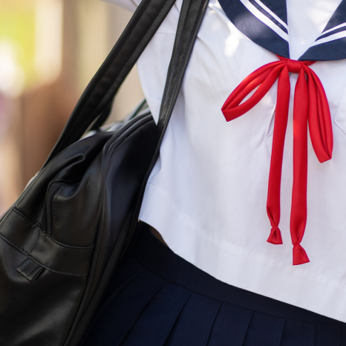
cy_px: 48
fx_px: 2103
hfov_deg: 9.4
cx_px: 258
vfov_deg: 9.4
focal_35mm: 186
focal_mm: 85
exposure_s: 1/1600
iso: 100
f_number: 1.8
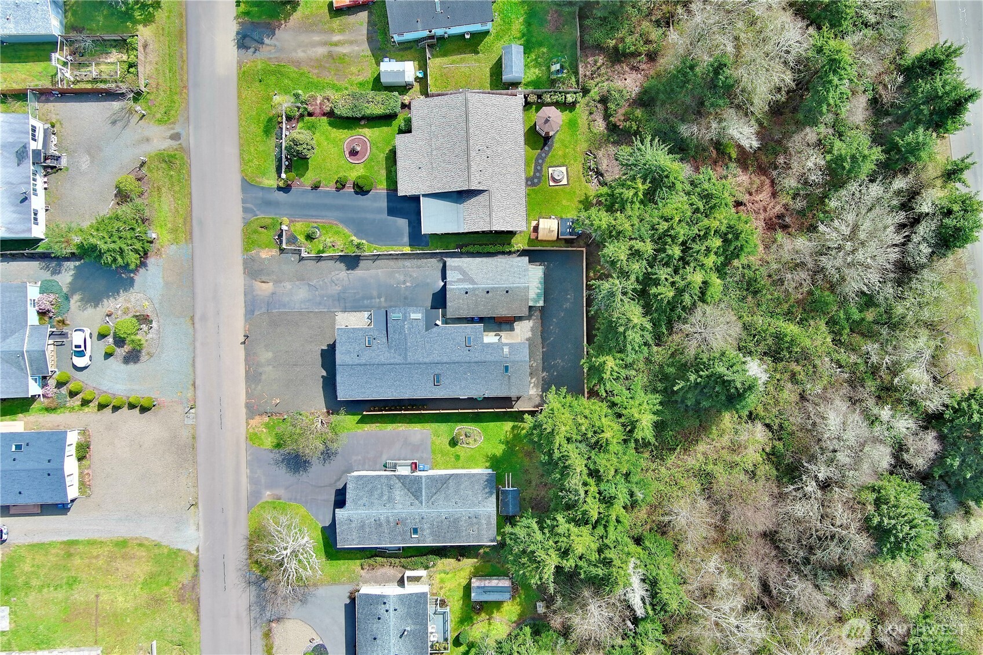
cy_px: 328
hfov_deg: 63.7
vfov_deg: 45.0
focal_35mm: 29
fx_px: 792
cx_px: 492
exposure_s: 1/571
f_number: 2.8
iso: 100
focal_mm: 10.57
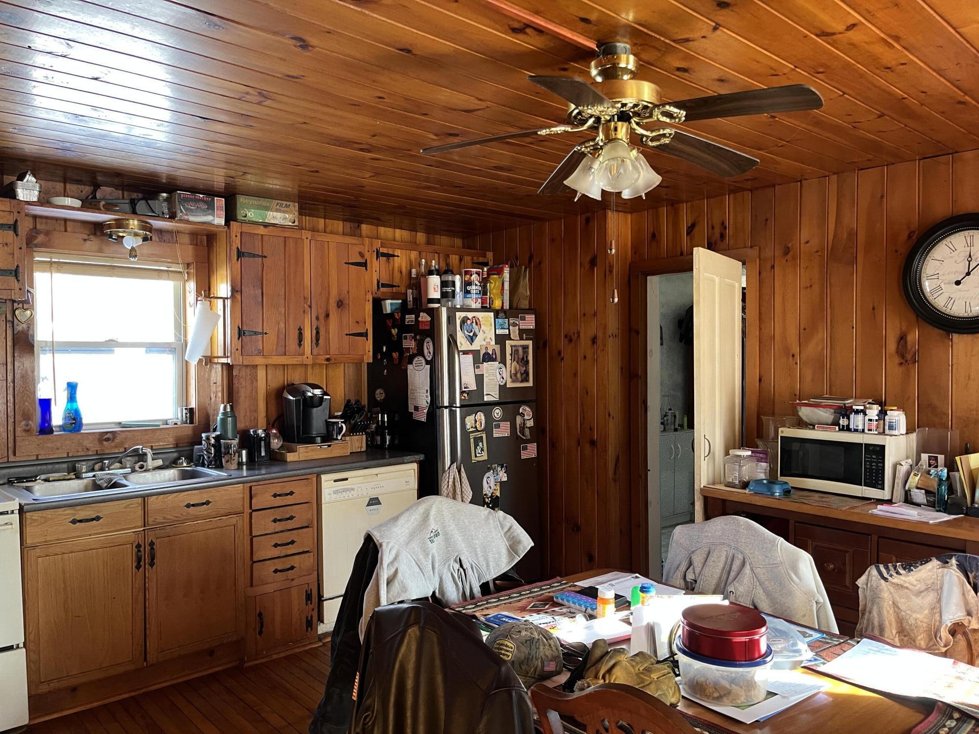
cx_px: 490
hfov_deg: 67.3
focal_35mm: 26
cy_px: 367
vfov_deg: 53.1
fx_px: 735
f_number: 1.6
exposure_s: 1/60
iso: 200
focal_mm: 5.1
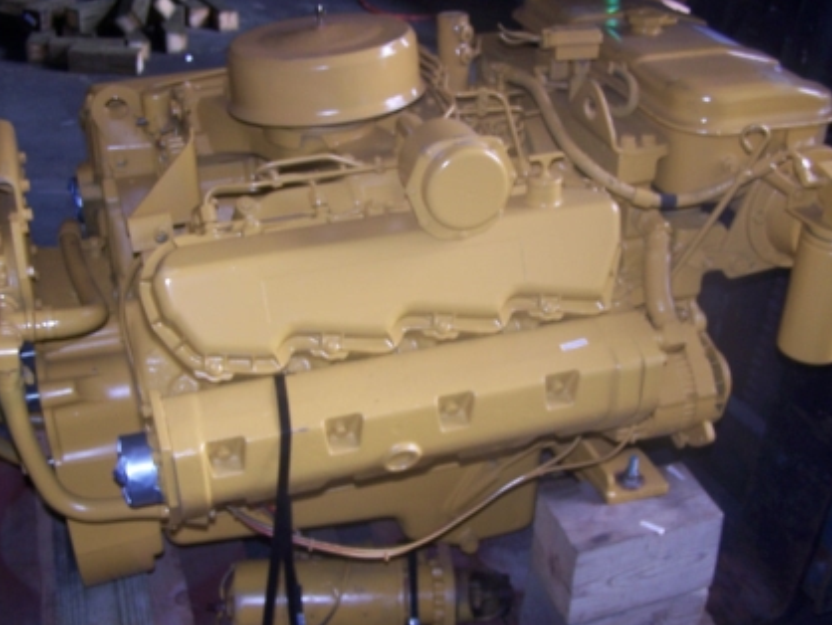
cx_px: 416
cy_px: 324
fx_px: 1154
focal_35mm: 48
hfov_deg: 39.6
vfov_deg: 30.3
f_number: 2.8
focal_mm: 6.3
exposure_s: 1/60
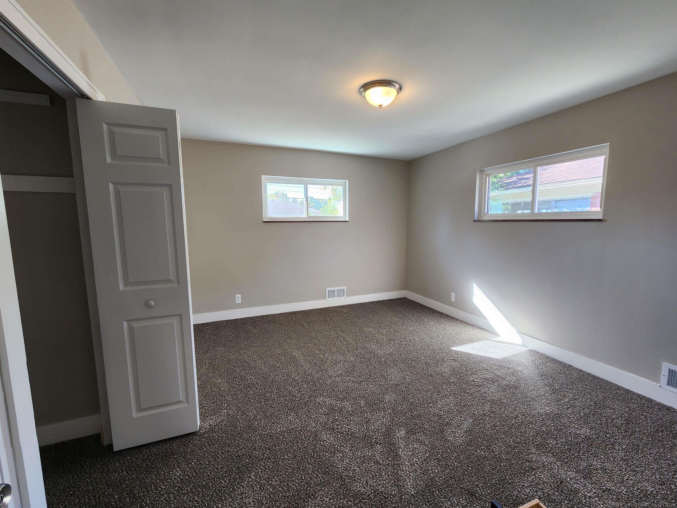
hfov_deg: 106.2
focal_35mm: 13
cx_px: 338
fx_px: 254
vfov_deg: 89.9
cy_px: 254
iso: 100
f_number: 2.2
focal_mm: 2.2
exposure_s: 1/60
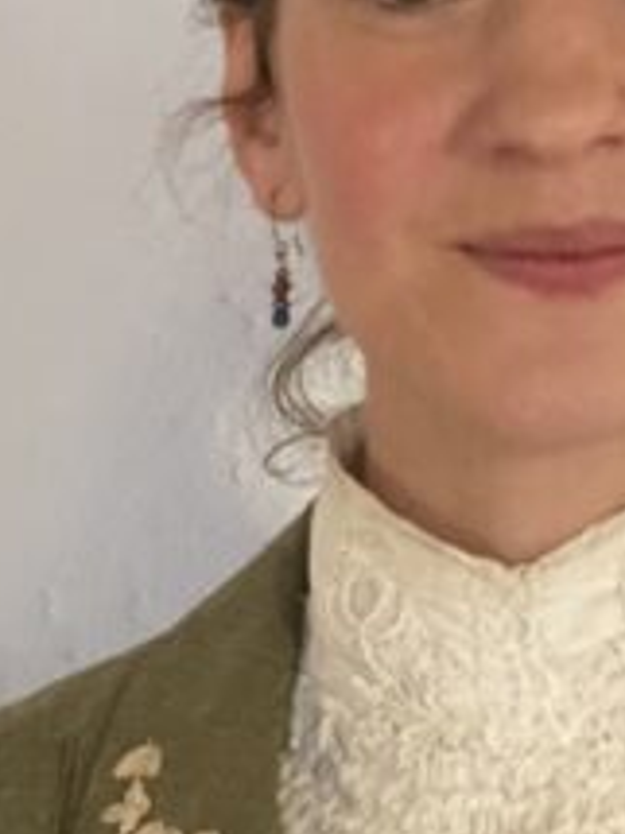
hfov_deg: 5.9
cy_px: 1171
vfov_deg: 7.9
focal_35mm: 248
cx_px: -163
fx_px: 5976
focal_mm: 6
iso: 320
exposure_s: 1/25
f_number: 2
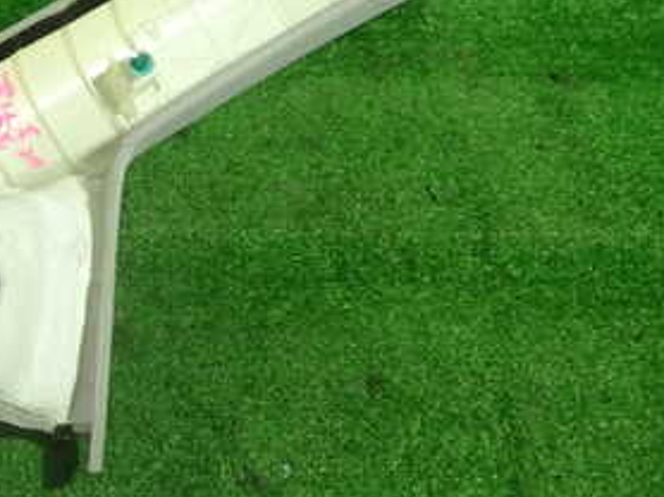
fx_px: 1035
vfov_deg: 26.8
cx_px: 67
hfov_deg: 33.7
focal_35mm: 54
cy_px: 155
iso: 200
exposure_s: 1/50
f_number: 2
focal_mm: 4.5
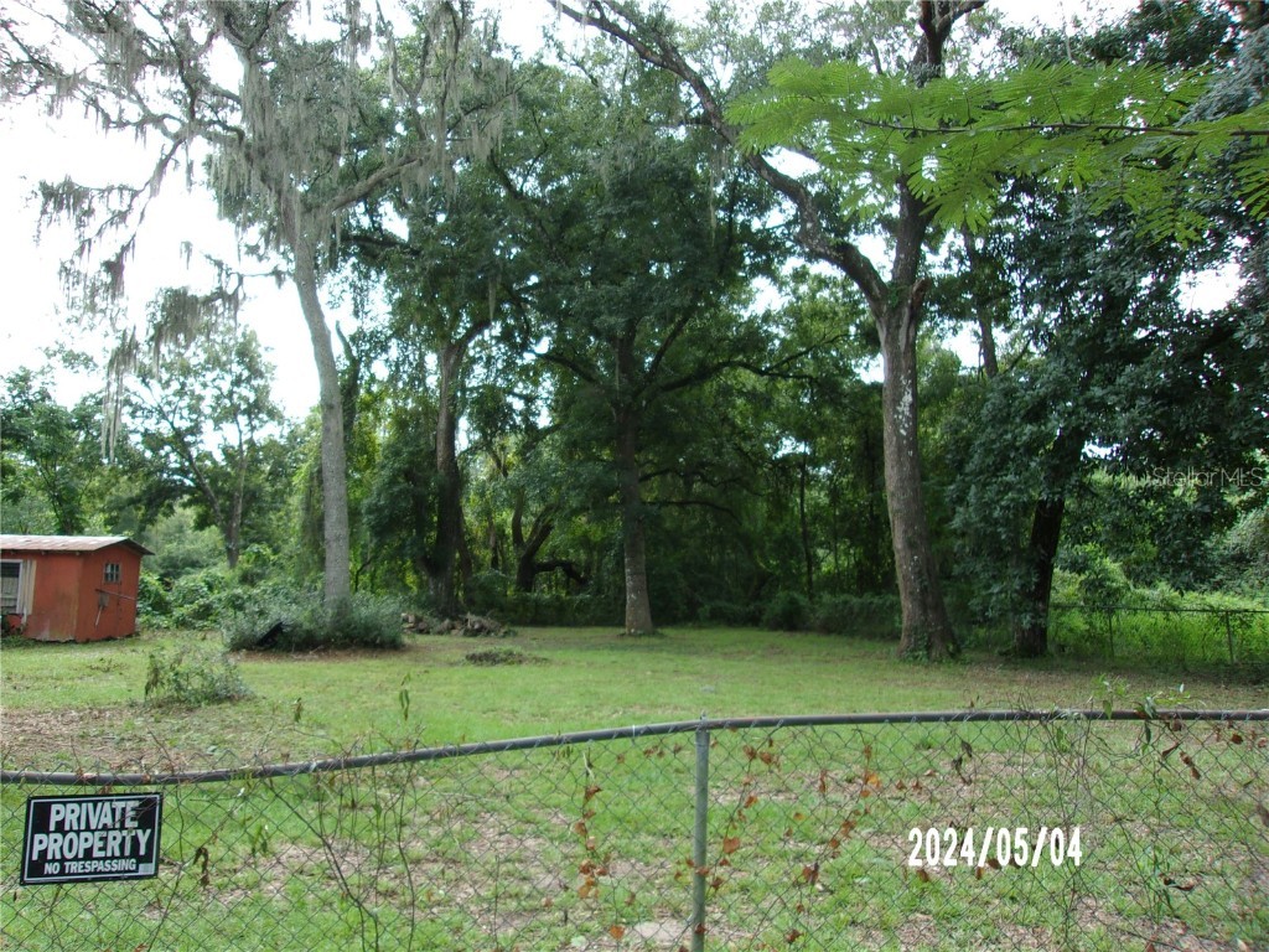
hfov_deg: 65.3
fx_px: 990
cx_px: 634
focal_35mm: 27
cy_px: 476
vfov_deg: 51.4
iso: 80
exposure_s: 1/170
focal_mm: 4.9
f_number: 3
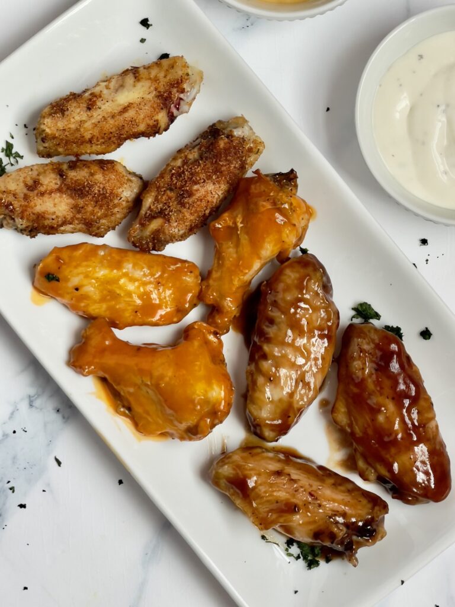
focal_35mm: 52
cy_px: 304
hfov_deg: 28.0
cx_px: 228
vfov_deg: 36.8
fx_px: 911
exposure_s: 1/122
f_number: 2
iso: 40
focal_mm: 6
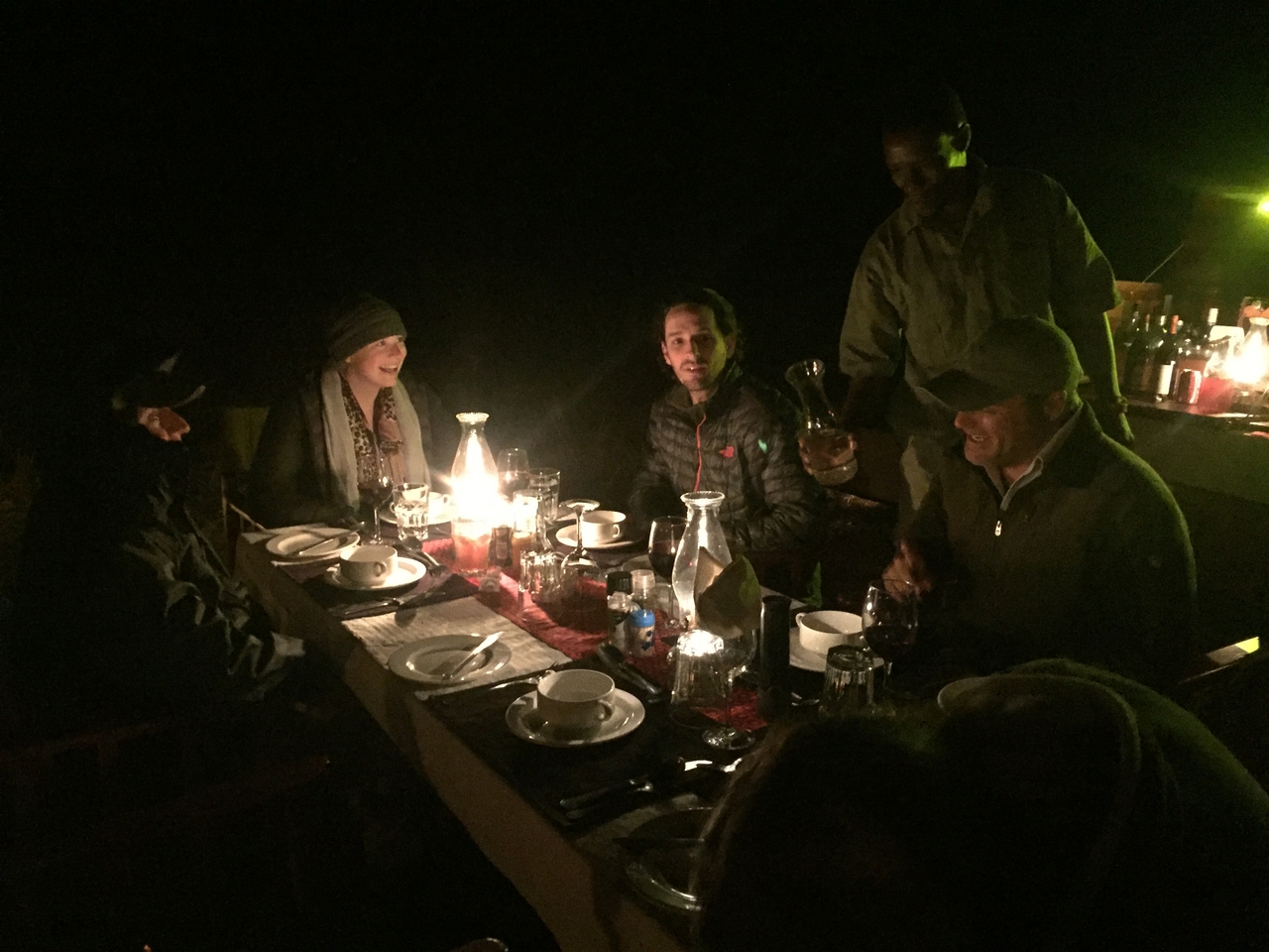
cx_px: 634
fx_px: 1063
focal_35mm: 29
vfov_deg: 48.2
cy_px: 476
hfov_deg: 61.7
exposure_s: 1/17
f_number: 2.2
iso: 2000
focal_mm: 4.15
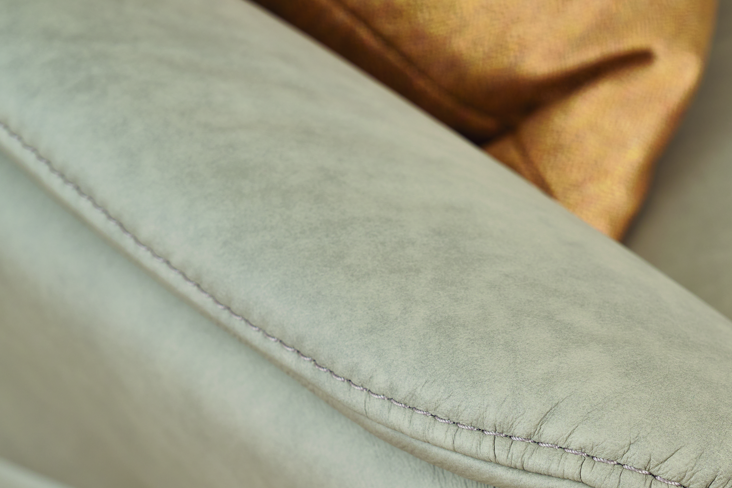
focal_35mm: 149
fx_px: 3029
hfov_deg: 13.5
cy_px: 560
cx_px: 816
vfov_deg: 9.1
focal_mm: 59
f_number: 5.6
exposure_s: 1/160
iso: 80
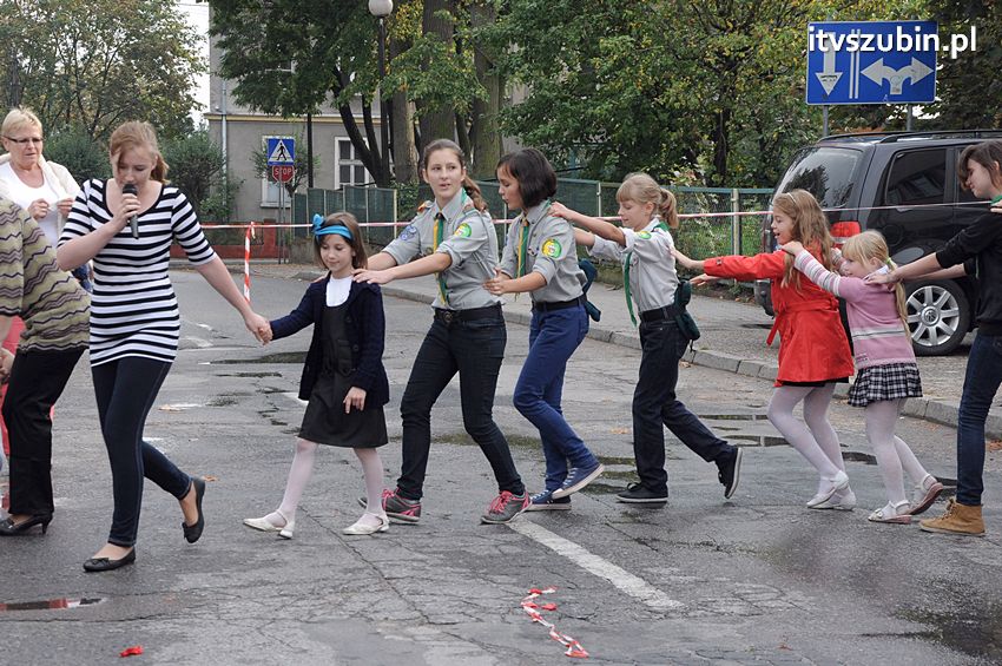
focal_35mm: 87
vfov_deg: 15.7
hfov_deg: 23.4
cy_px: 333
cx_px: 501
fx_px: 2419
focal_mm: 58
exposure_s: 1/250
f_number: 8
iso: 500
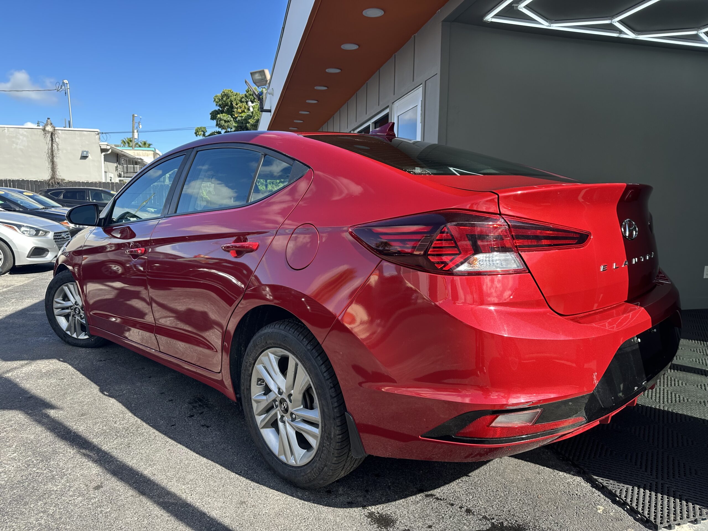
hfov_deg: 71.6
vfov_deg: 56.8
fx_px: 491
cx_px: 354
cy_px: 266
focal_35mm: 24
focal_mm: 6.86
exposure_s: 1/1095
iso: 80
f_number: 1.78
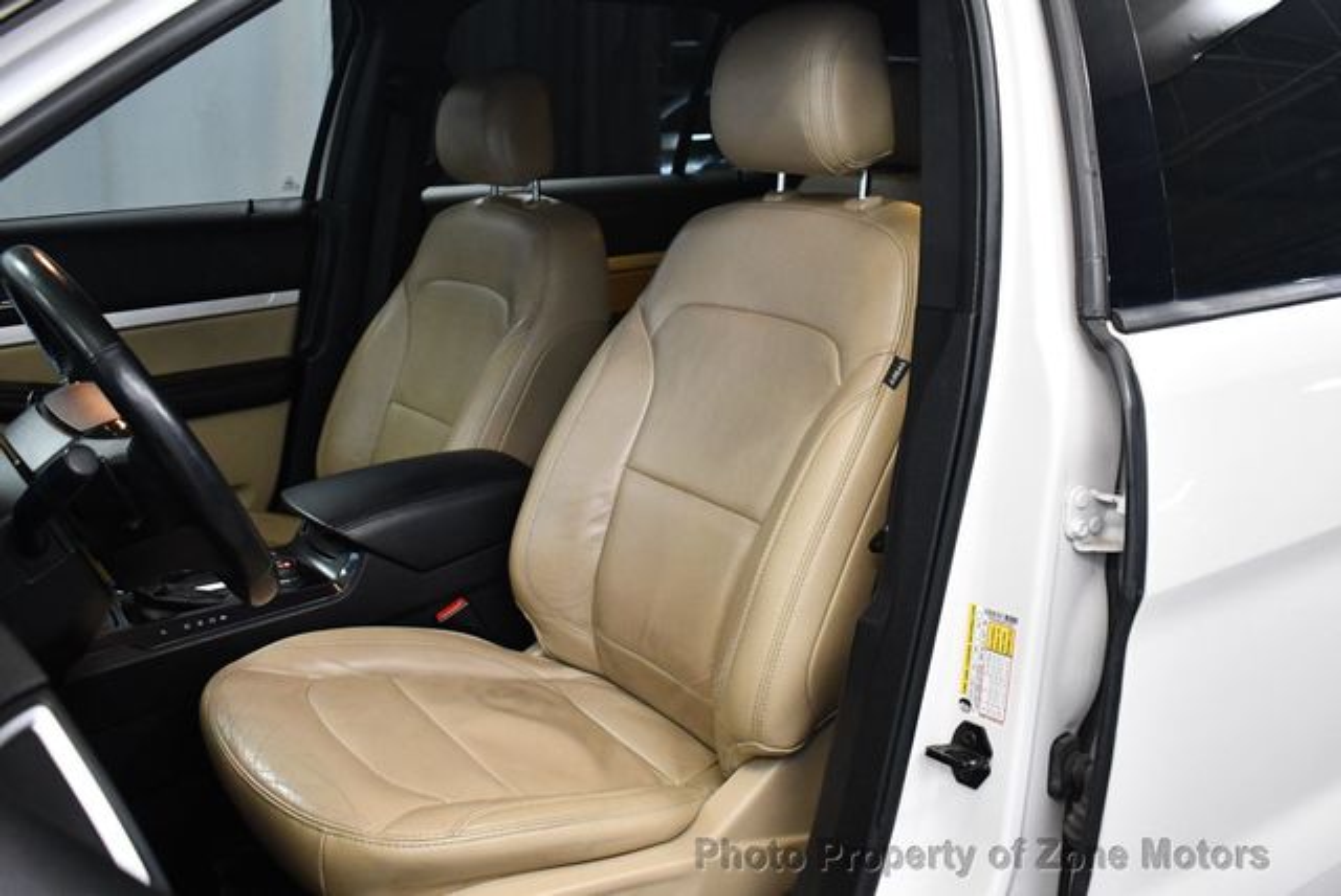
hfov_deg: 53.1
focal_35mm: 36
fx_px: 1342
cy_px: 448
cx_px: 670
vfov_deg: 36.9
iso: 2000
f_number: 3.5
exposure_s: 1/125
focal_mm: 18
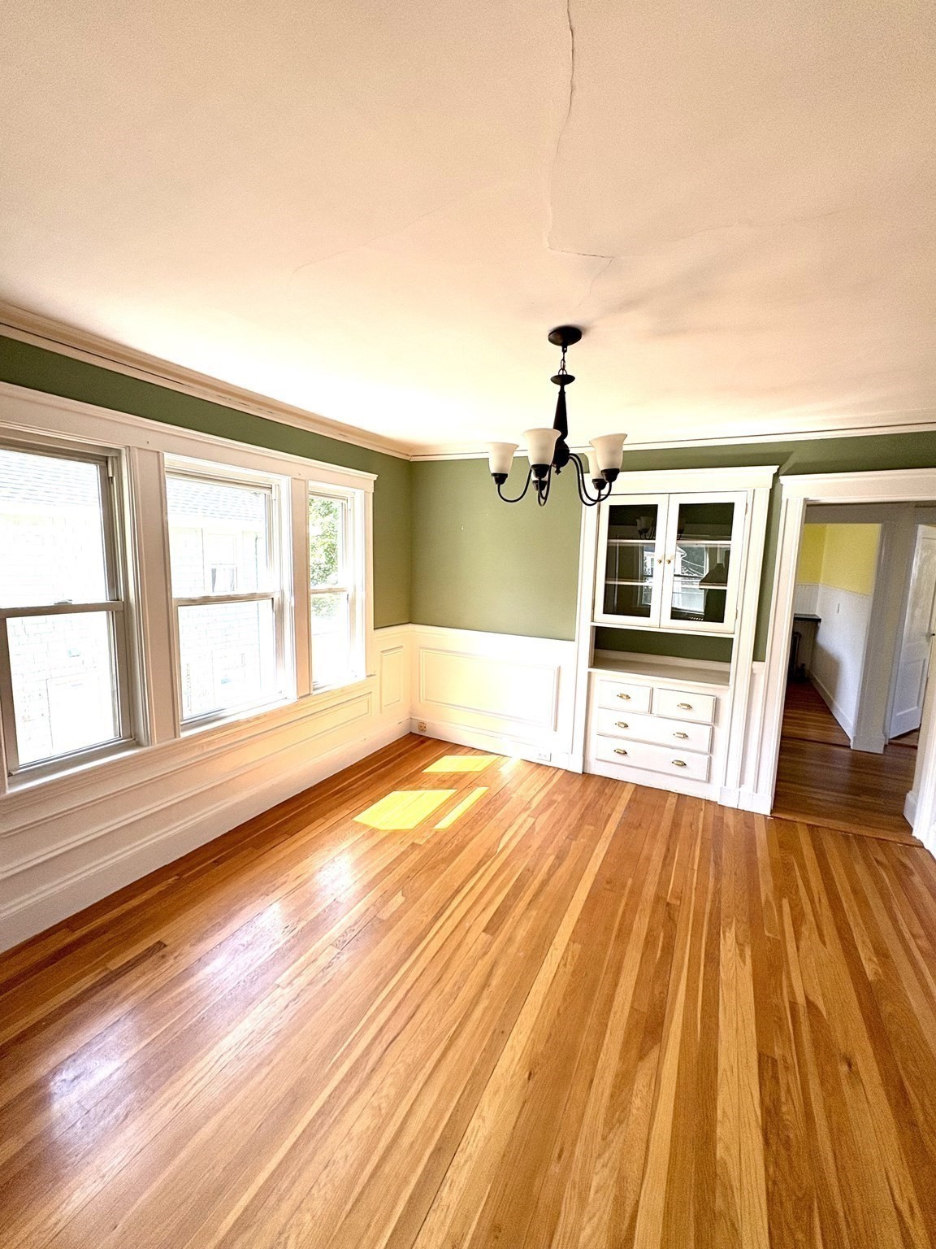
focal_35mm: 14
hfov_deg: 85.7
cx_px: 468
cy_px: 624
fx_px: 505
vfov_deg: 102.1
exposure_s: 1/128
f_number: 2.2
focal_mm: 2.22
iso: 80
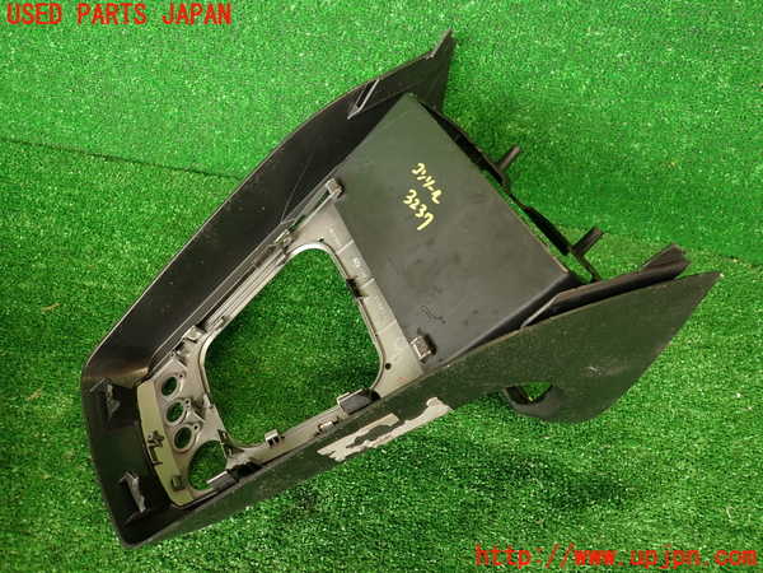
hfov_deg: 69.4
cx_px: 382
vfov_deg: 54.9
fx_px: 551
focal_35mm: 25
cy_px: 286
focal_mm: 4.5
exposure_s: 1/60
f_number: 2
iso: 200
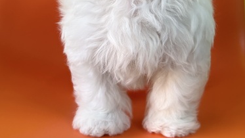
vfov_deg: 15.4
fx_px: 494
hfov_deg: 27.9
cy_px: -20
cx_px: 122
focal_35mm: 76
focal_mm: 5.96
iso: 25
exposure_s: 1/138
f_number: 1.6
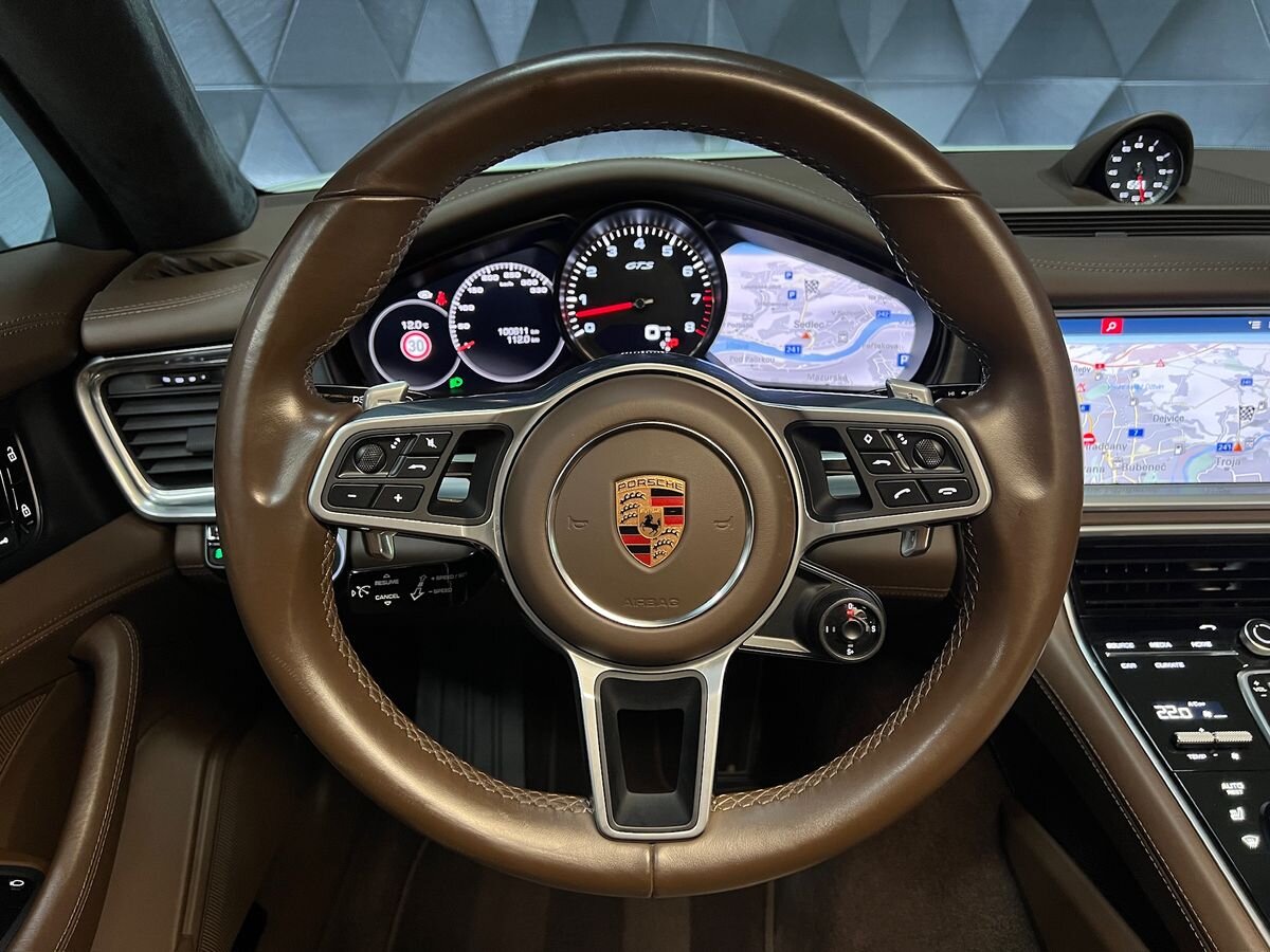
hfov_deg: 67.3
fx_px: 954
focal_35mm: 26
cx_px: 635
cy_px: 476
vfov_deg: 53.1
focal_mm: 5.7
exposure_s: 1/56
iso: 125
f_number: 1.5
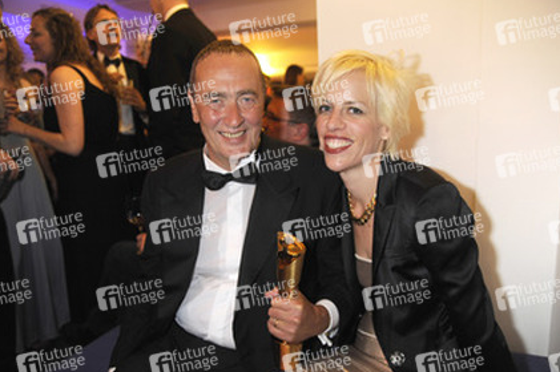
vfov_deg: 43.5
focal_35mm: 30
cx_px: 281
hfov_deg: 62.0
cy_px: 195
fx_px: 466
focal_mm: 28
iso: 1250
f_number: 2.8
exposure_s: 1/40
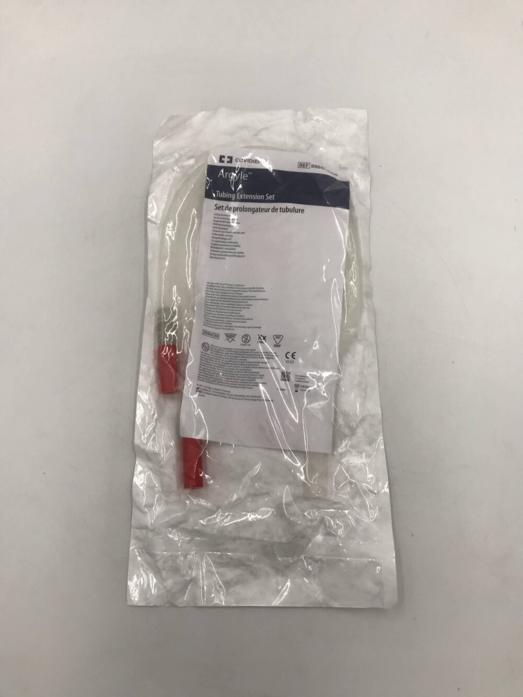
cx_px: 262
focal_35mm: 28
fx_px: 564
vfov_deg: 63.4
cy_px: 348
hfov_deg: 49.8
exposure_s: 1/60
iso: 25
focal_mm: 3.99
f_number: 1.8
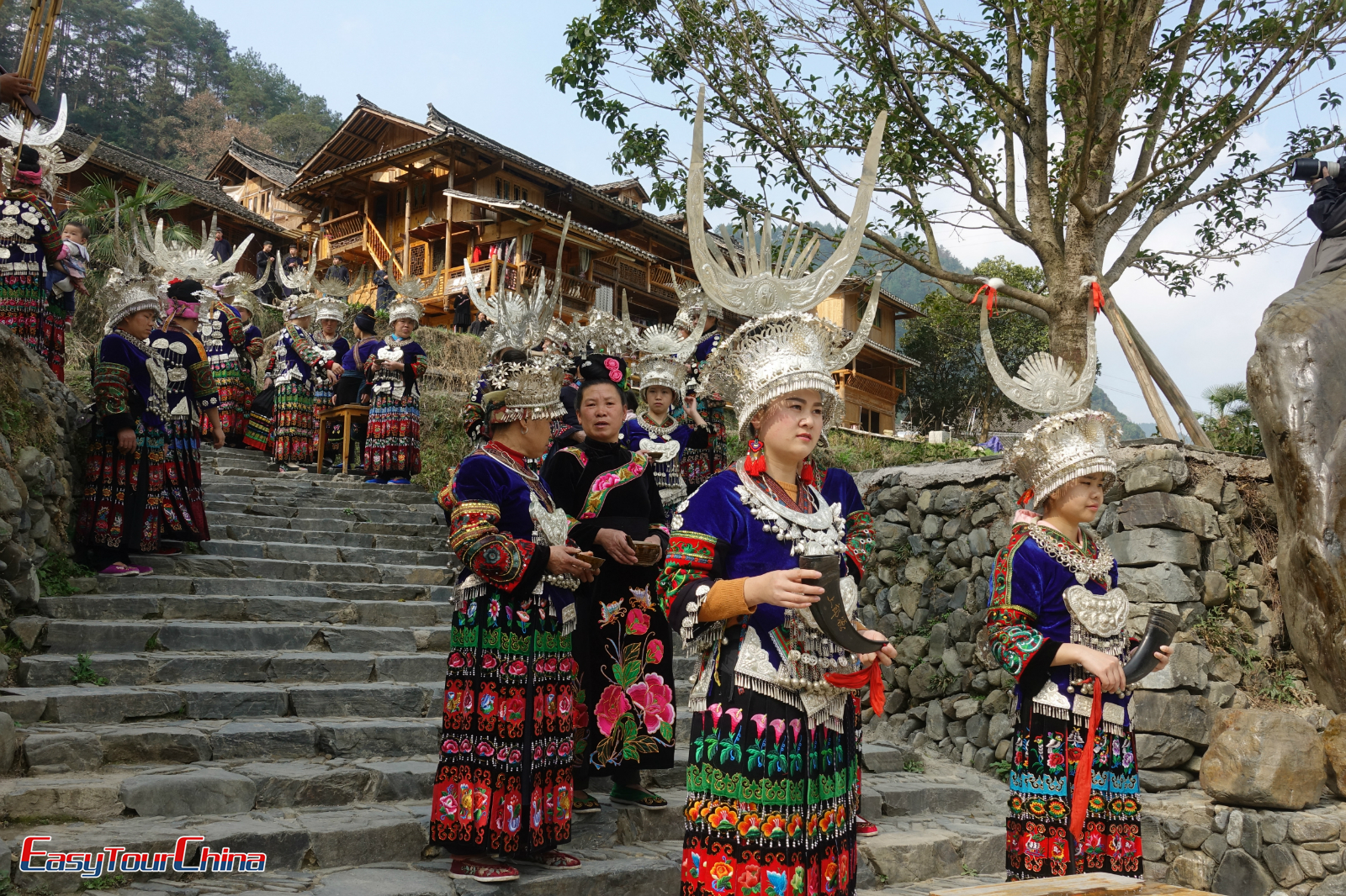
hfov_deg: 57.2
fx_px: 1233
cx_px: 673
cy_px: 448
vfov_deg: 40.0
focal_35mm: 33
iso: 125
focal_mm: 12.06
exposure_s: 1/200
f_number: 5.6
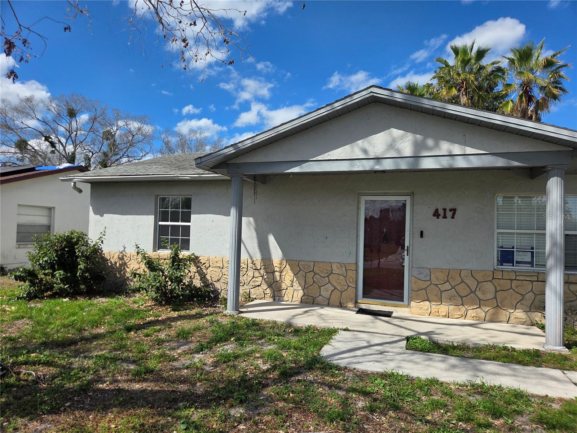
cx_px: 288
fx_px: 383
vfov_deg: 58.9
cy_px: 216
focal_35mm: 23
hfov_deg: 73.9
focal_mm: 5.4
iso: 80
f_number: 1.8
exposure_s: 1/5399
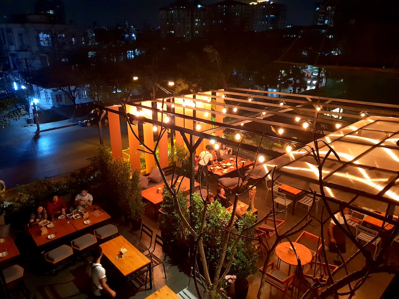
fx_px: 300
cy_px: 150
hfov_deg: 67.3
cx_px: 200
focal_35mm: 26
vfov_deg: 53.1
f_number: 1.5
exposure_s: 1/17
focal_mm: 4.3
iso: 320
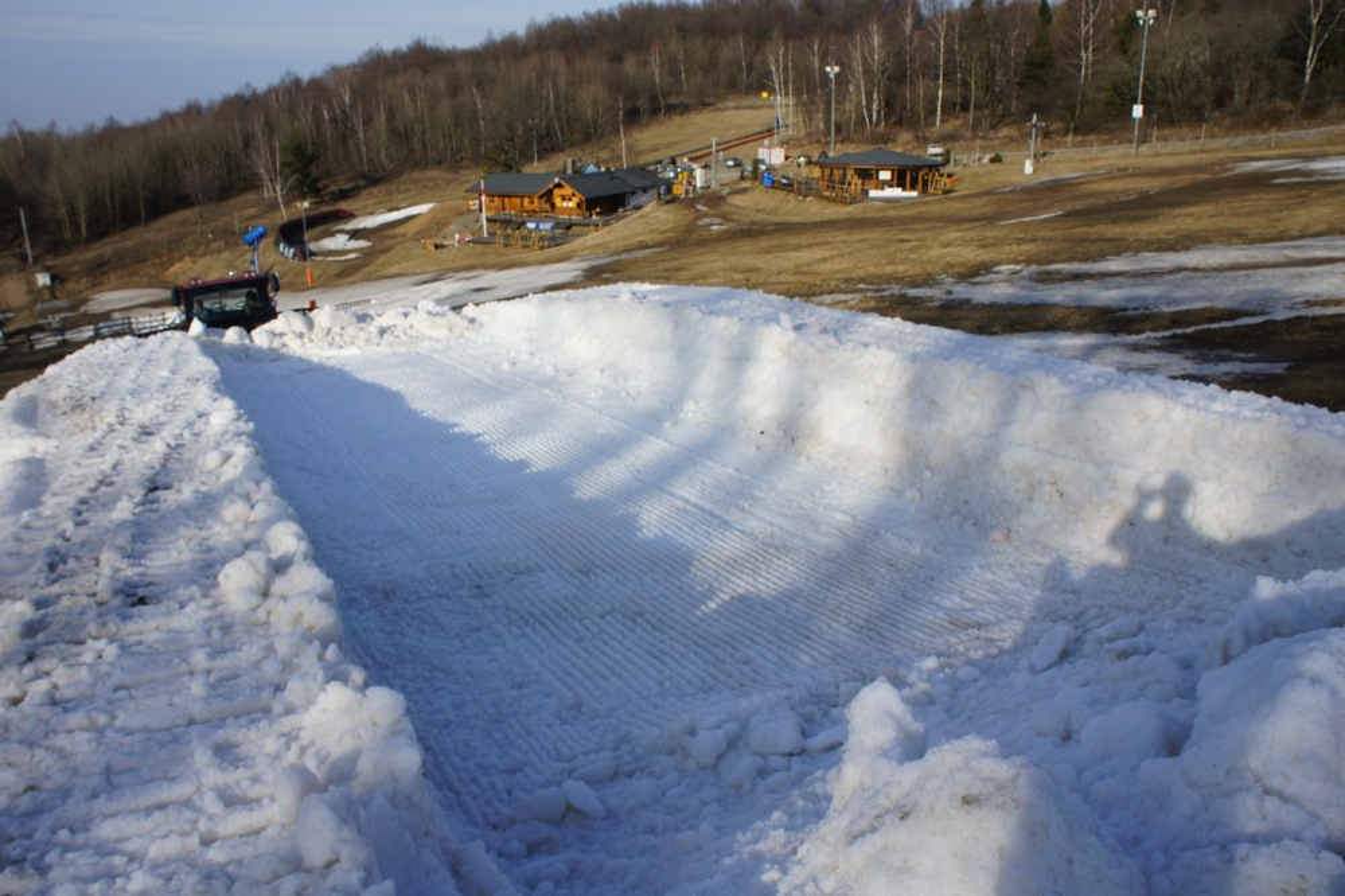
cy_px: 448
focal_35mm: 27
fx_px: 1008
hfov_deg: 67.4
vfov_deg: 47.9
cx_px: 672
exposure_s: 1/250
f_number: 11
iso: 200
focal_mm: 18
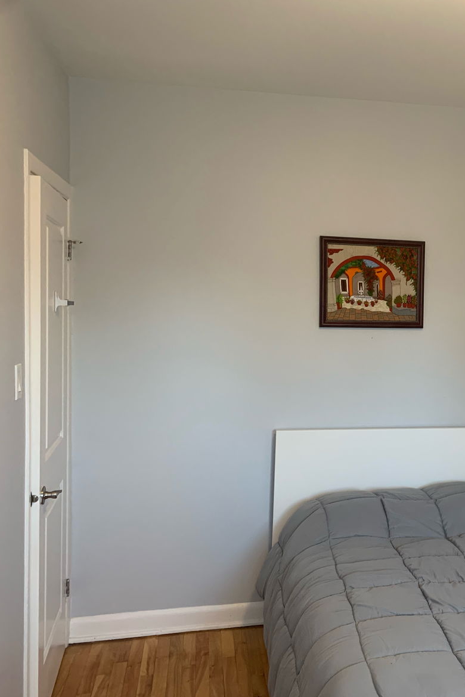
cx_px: 453
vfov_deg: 51.9
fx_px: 716
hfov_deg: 33.3
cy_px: 355
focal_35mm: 37
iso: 125
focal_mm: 4.25
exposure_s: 1/60
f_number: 1.8
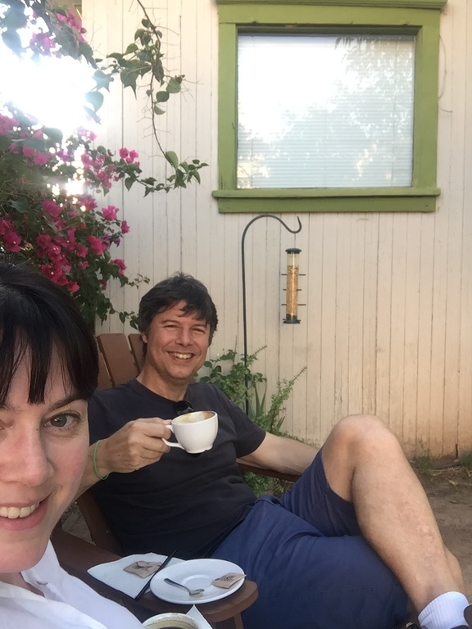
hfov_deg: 45.4
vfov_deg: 58.4
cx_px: 236
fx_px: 564
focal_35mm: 31
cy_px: 314
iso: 32
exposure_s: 1/30
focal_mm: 2.65
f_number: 2.2
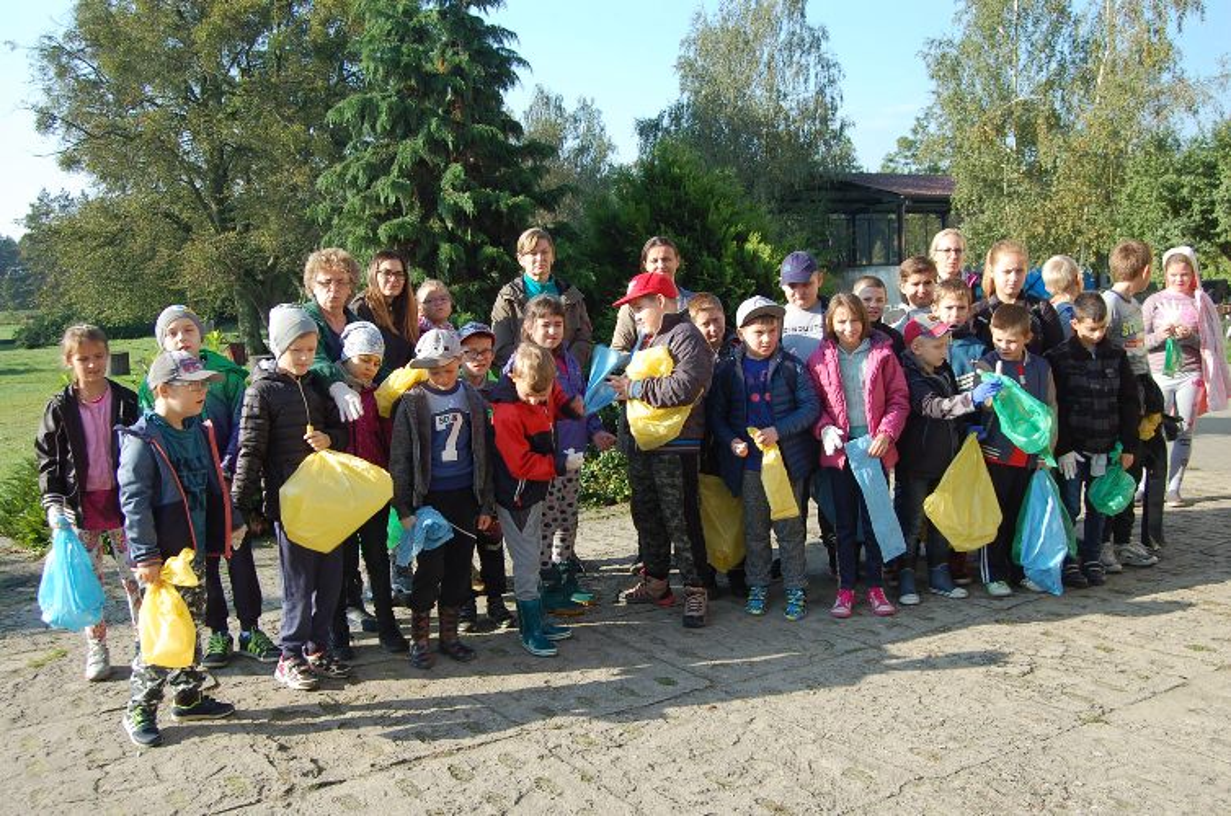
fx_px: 1126
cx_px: 616
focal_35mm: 33
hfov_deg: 57.3
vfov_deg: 39.8
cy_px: 408
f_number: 5.6
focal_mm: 22
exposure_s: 1/125
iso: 250
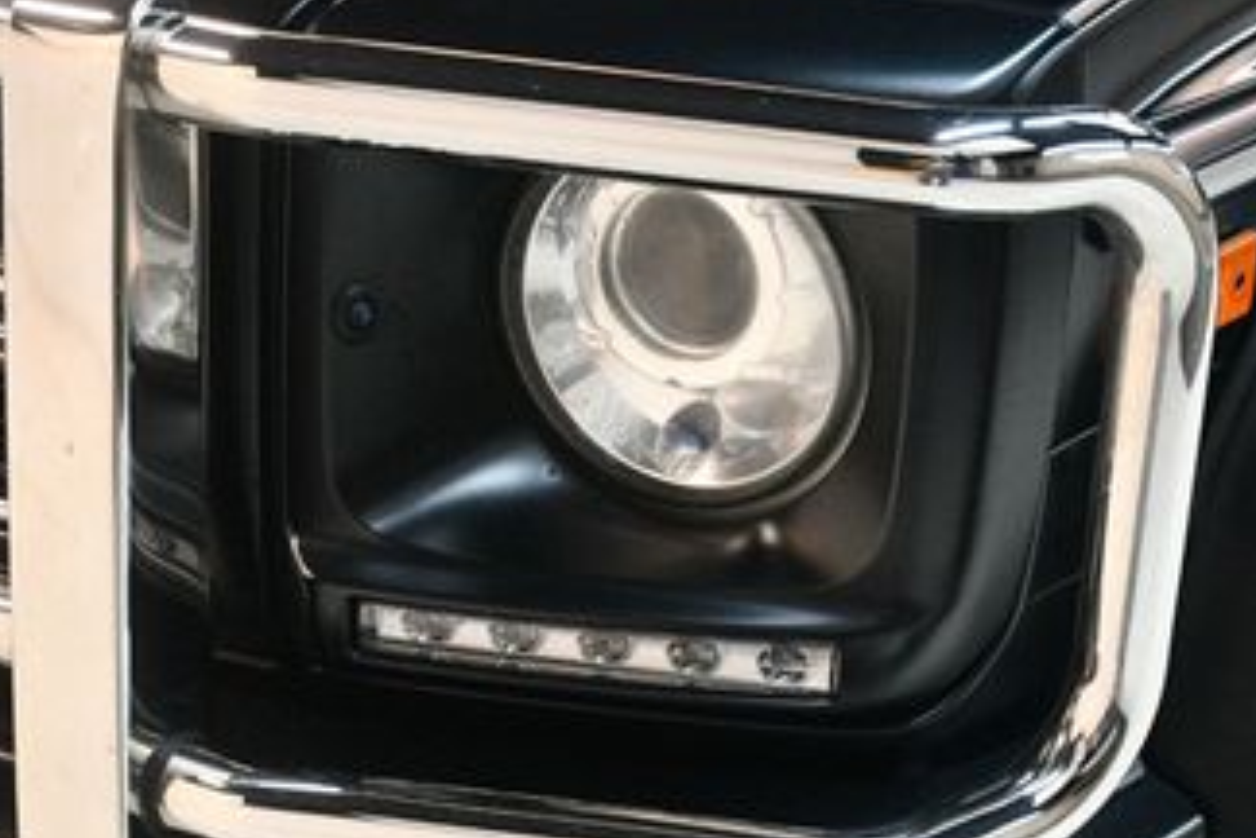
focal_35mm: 77
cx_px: 725
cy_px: 656
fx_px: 2686
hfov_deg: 26.3
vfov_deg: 17.6
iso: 2800
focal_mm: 26
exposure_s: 1/125
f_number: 3.8
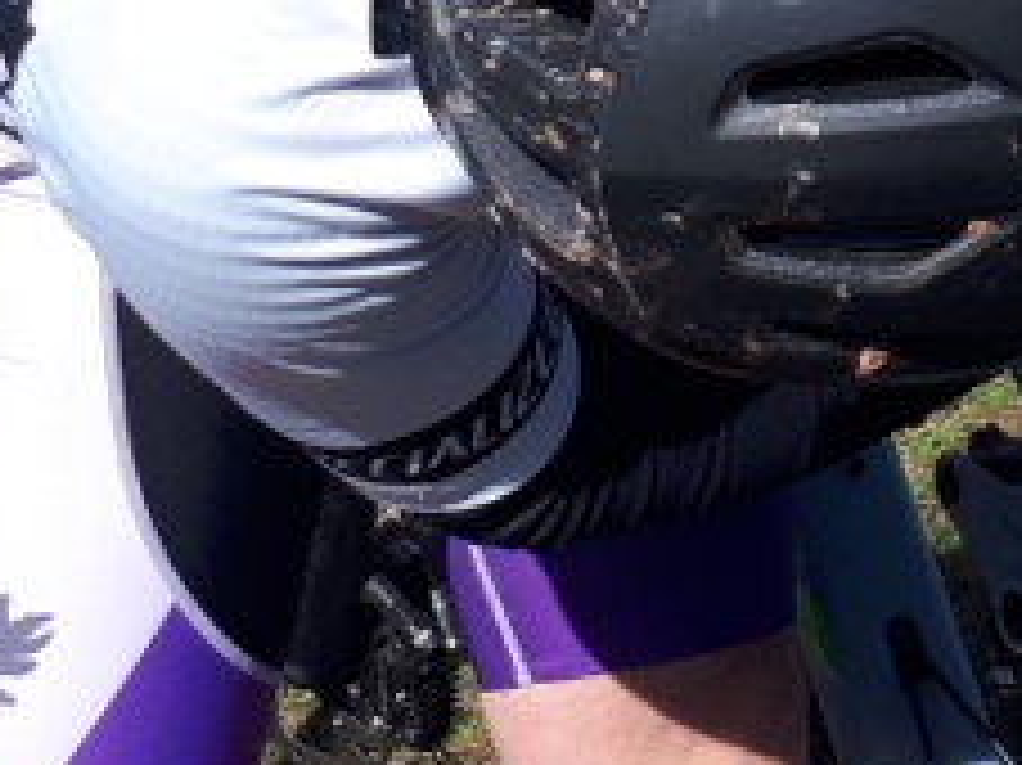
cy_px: -792
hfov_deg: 15.6
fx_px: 3600
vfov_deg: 11.0
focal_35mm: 122
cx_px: 1225
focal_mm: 3.6
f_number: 1.9
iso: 40
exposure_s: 1/1188
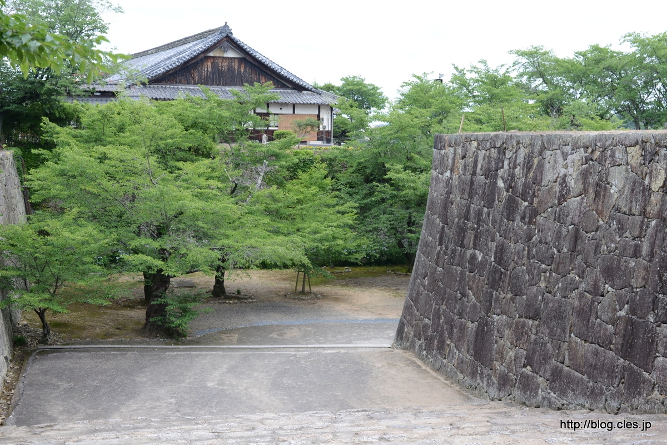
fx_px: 927
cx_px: 334
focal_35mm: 50
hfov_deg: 39.6
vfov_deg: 27.0
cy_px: 222
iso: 100
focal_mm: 50
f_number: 8
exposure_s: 1/100
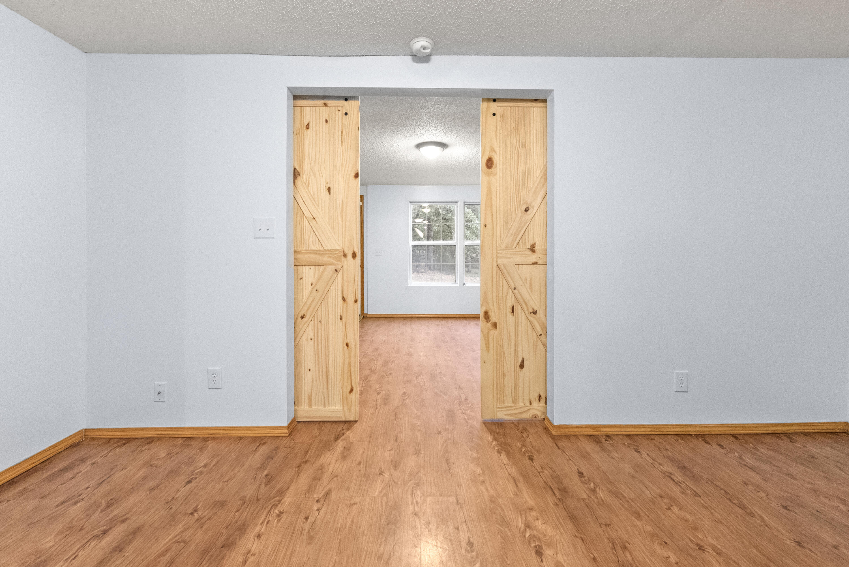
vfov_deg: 81.3
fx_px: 330
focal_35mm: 14
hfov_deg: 104.2
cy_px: 284
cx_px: 424
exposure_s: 1/20
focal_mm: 14
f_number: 8
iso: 12800
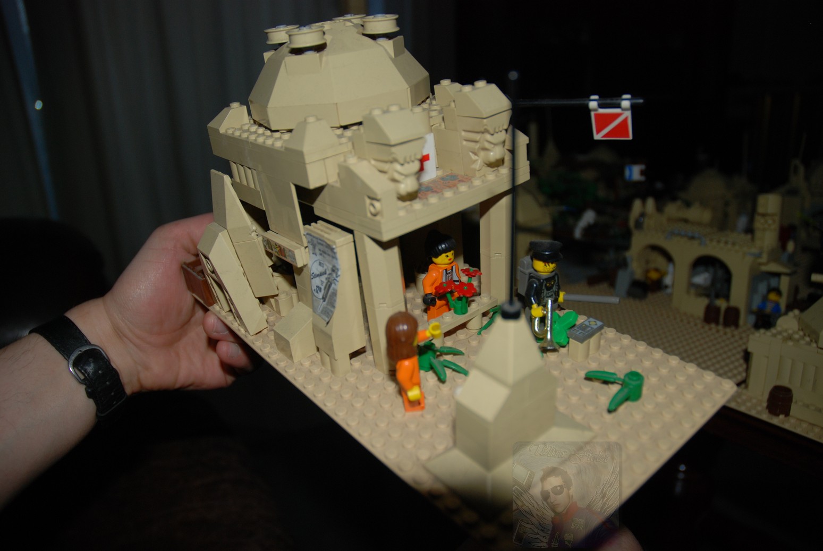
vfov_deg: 48.1
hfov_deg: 67.3
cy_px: 276
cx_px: 412
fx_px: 618
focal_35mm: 27
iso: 200
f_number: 3.5
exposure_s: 1/60
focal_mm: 18
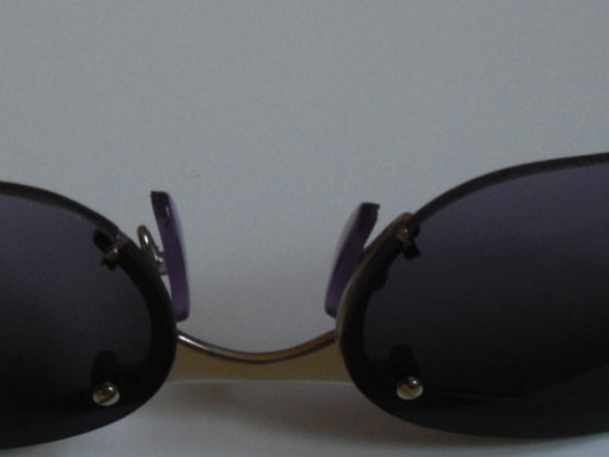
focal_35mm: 113
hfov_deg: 17.4
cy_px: -30
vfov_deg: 12.9
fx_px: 1988
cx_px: 218
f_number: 3.5
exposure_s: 1/45
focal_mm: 6.3
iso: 200
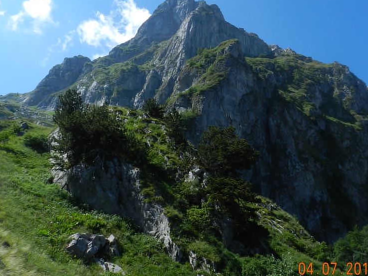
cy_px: 116
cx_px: 200
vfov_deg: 44.0
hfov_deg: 56.7
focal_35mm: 32
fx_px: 340
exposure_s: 1/1000
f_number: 4.5
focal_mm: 4
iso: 160
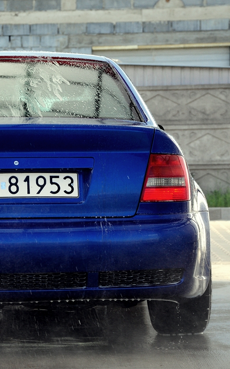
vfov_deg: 12.1
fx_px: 1744
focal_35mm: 174
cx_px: 18
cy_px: 184
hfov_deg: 7.5
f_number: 5.3
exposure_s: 1/250
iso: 250
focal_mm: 75
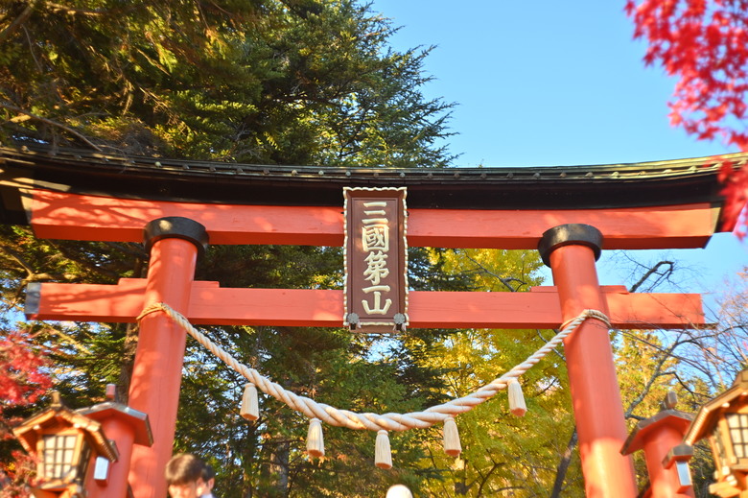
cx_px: 374
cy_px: 249
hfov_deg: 39.6
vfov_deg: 27.0
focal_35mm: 50
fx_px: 1038
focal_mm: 50
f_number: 2
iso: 250
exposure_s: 1/640
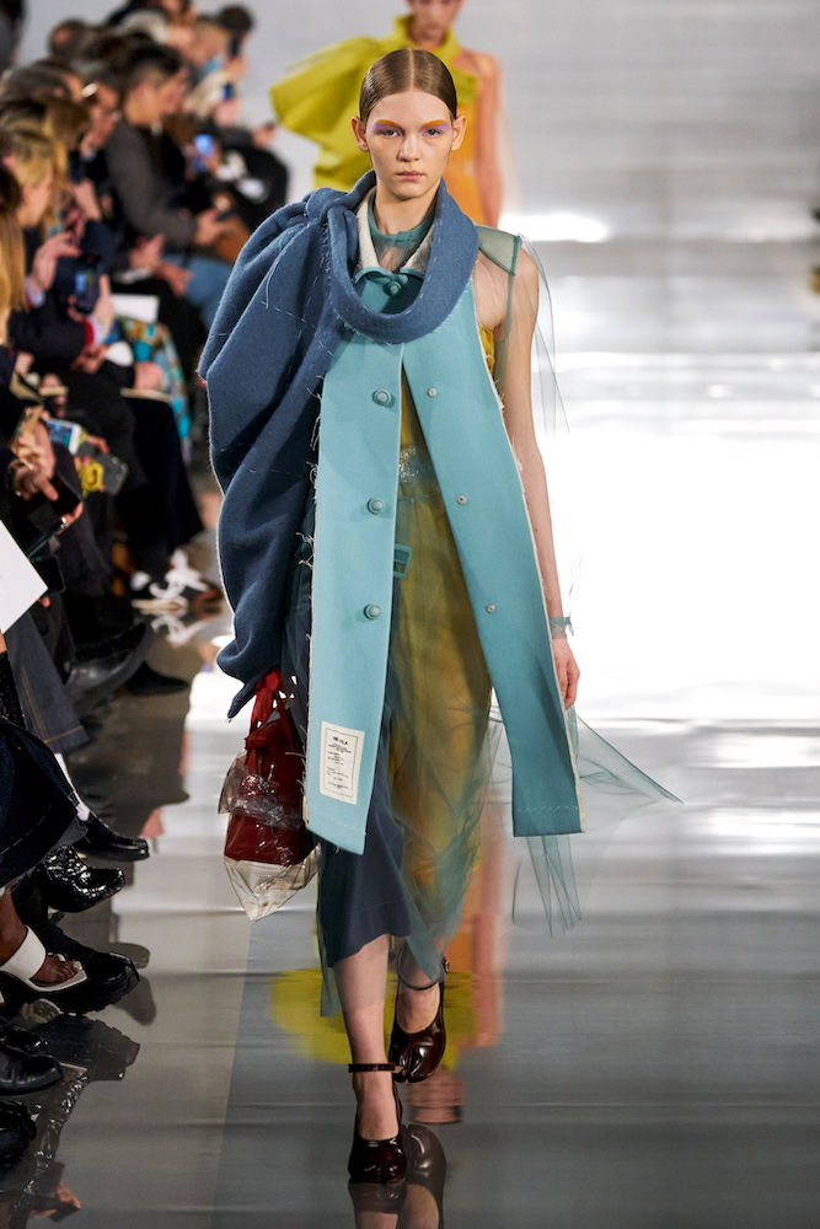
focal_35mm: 206
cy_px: 614
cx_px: 410
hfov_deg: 6.7
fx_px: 7035
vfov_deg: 10.0
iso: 2500
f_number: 5.6
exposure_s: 1/800
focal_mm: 206
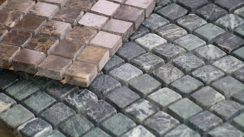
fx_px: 1326
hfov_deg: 10.5
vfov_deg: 5.9
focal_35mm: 205
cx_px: 122
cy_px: 51
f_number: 4.6
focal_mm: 39
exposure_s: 1/212
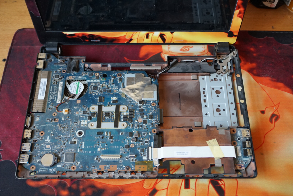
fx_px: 367
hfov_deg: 43.6
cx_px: 146
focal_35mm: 45
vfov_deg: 29.9
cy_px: 98
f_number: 3.5
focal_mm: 30
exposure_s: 1/60
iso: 1250
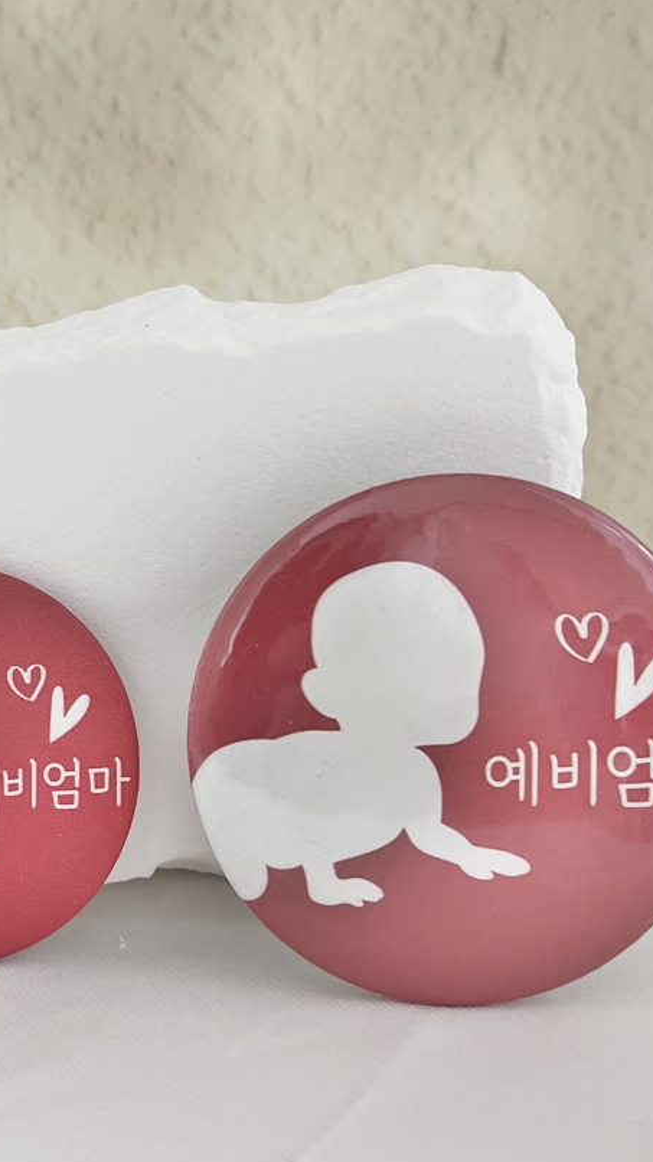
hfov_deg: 25.6
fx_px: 1386
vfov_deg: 45.2
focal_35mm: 45
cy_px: 457
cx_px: 50
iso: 160
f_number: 1.6
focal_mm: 5.1
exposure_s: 1/60
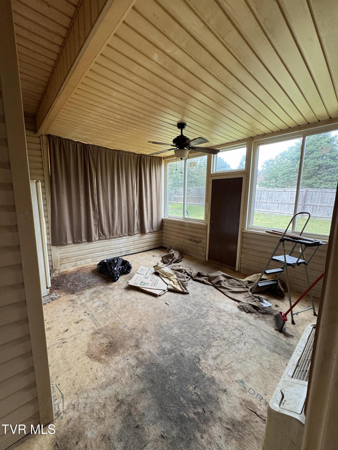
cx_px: 169
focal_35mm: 14
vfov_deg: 102.1
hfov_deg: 85.7
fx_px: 182
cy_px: 225
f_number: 2.2
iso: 160
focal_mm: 2.22
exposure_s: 1/120
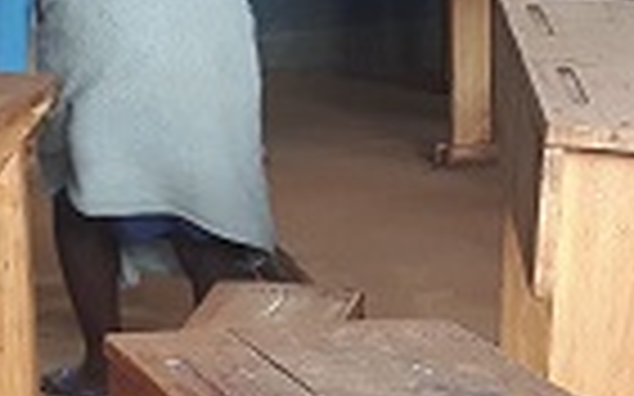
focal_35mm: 163
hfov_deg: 12.3
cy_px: 101
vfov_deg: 8.0
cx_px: -306
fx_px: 2815
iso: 64
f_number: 1.9
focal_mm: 3.7
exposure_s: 1/100
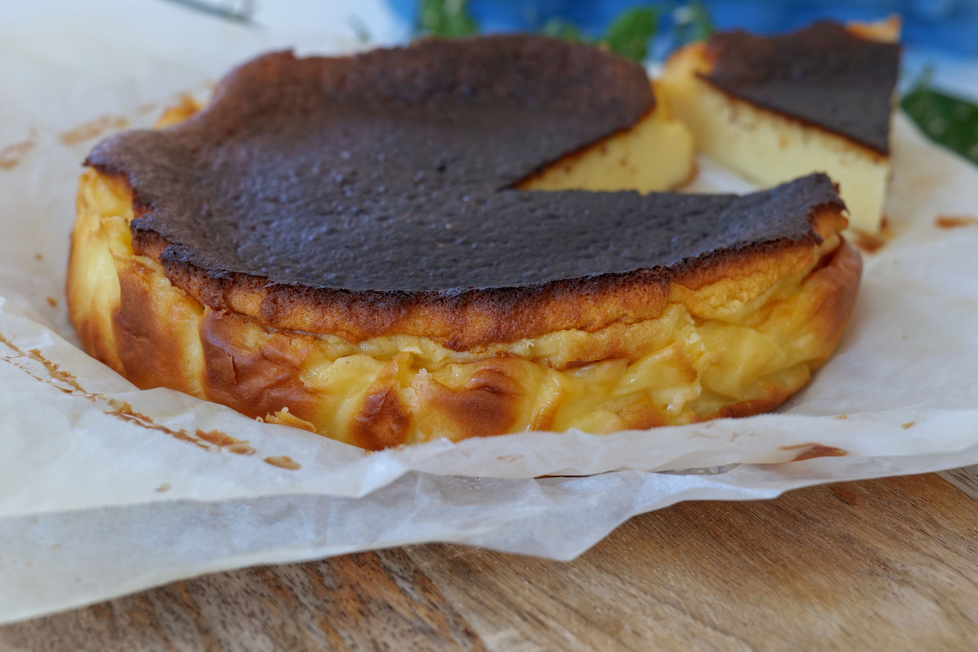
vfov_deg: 22.6
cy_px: 326
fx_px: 1630
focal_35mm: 60
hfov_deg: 33.4
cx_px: 489
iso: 1250
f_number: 8
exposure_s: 1/60
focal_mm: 60
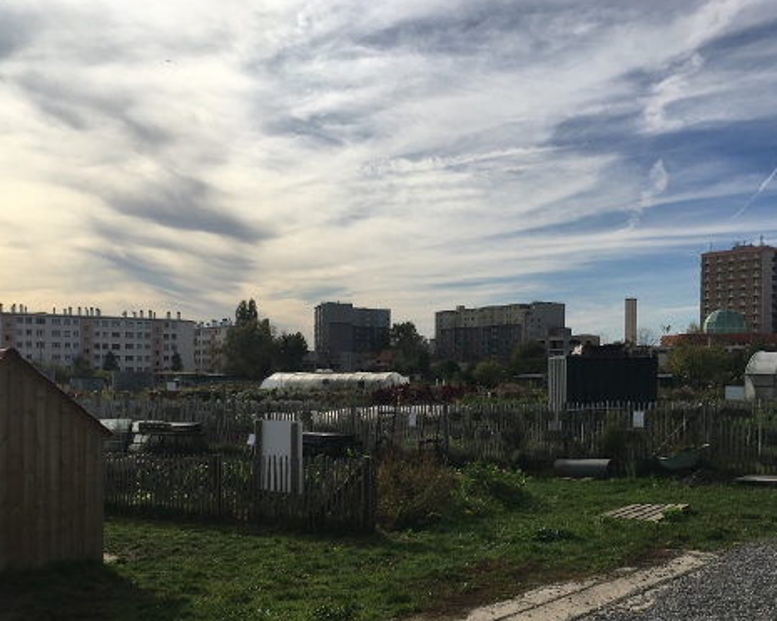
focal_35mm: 39
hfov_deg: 46.8
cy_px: 381
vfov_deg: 38.0
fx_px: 897
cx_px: 396
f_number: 2.2
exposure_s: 1/3846
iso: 25
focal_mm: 4.15
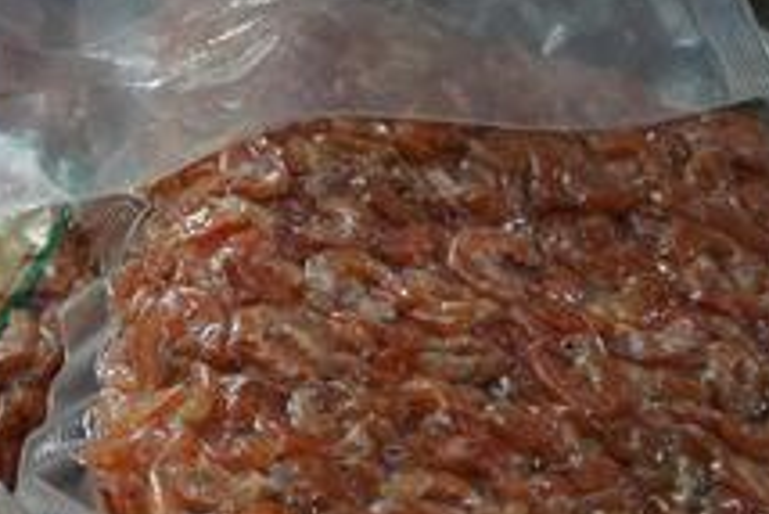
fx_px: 2755
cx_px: -162
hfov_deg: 15.3
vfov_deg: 10.6
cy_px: 16
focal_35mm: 129
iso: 1250
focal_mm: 23
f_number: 4
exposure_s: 1/60
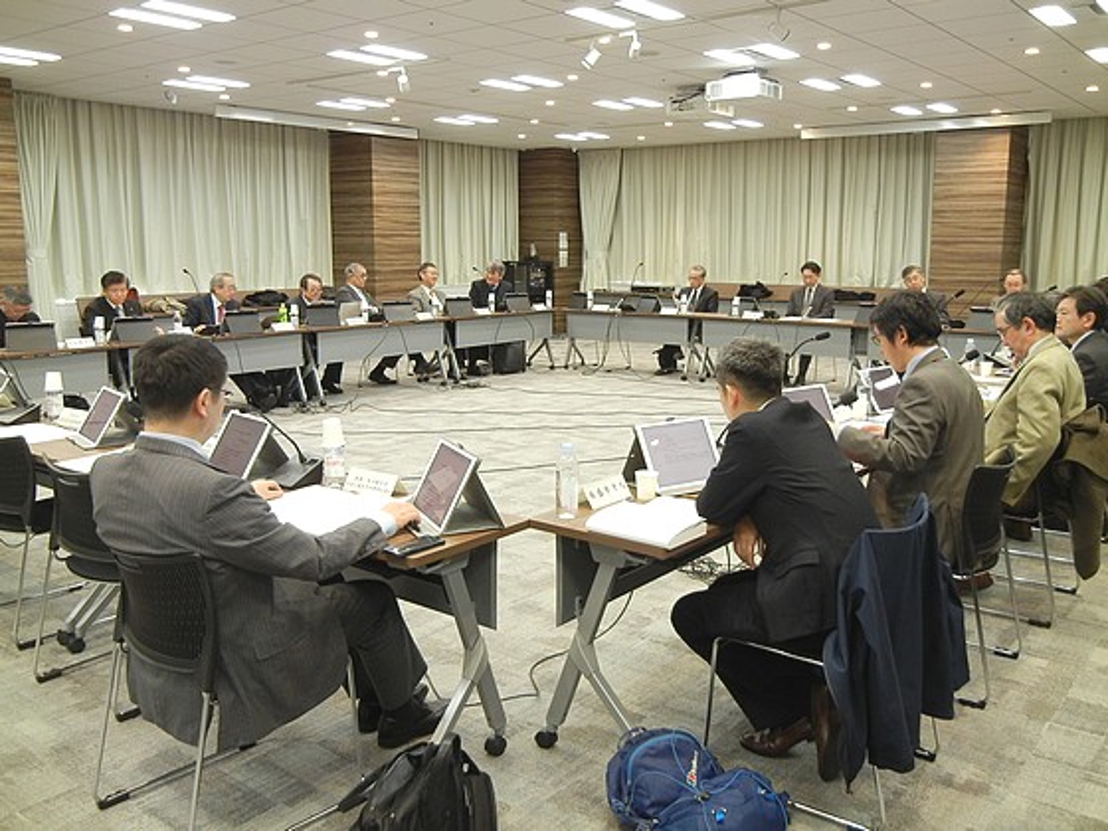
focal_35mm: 30
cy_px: 416
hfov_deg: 60.0
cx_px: 554
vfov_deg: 46.8
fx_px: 960
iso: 304
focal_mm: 5.4
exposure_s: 1/30
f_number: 3.5
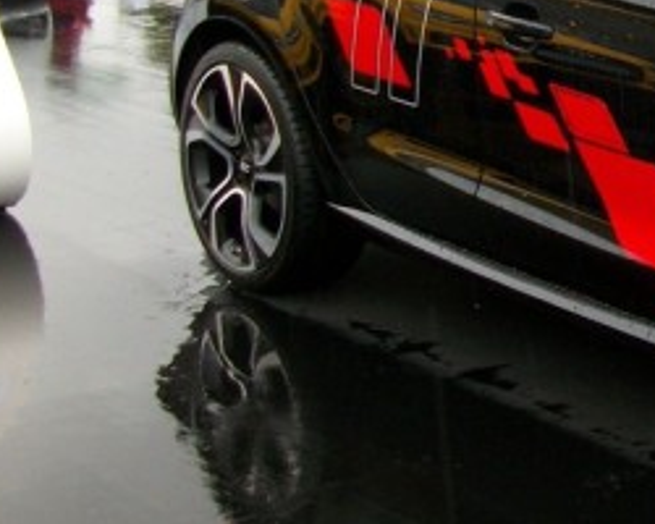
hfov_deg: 16.5
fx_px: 2055
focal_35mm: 106
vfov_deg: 14.4
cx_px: 988
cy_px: 102
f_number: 2.9
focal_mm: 5.7
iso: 80
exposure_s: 1/111
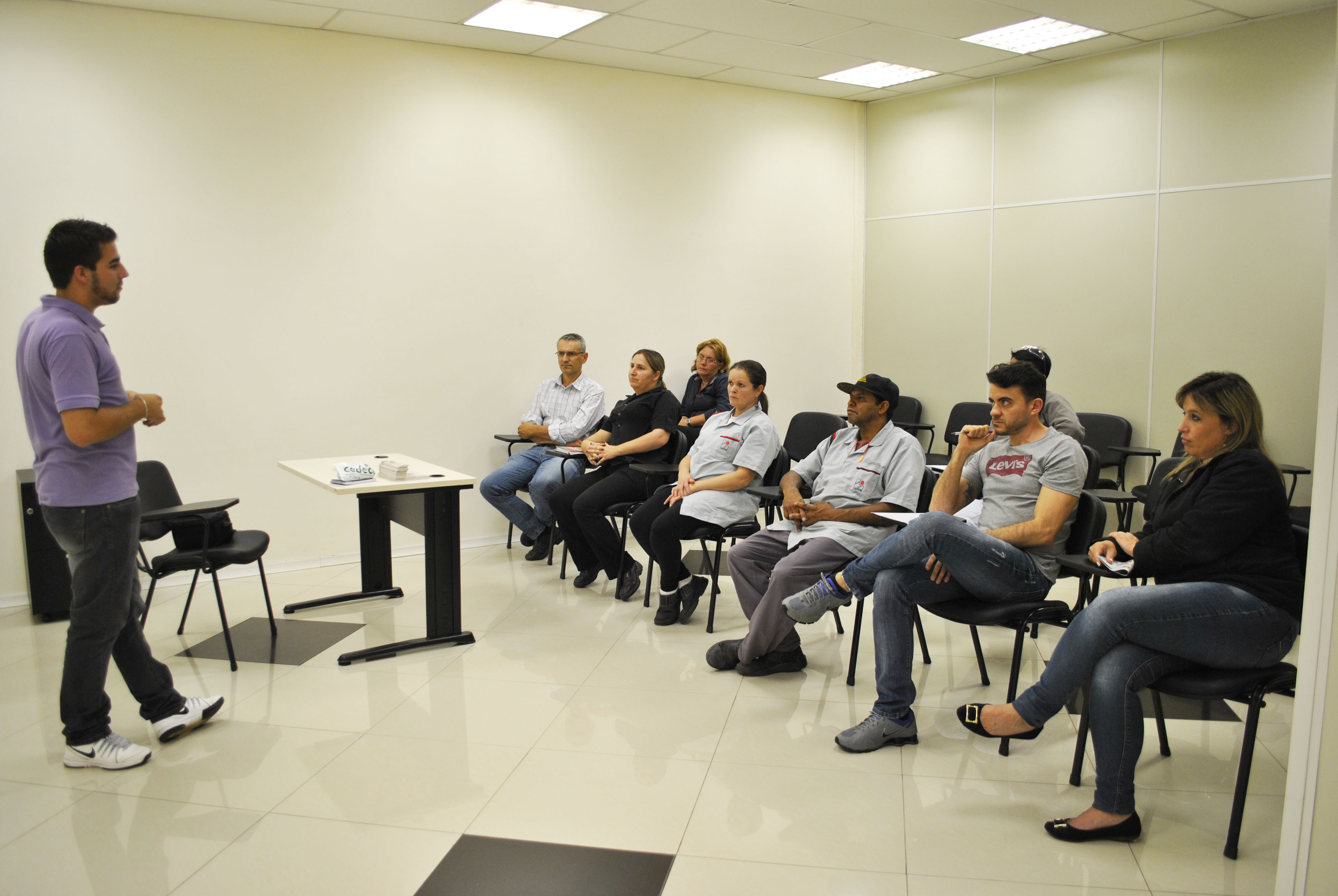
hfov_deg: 67.3
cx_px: 669
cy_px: 448
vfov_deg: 48.0
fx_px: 1005
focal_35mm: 27
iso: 200
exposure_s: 1/40
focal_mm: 18
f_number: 3.5
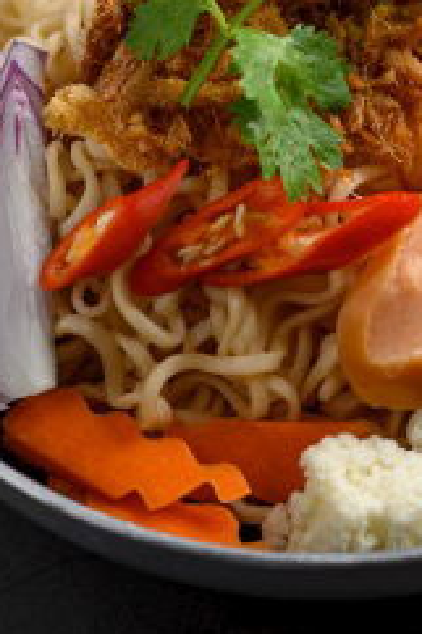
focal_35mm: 248
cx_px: 316
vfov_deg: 8.2
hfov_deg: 5.5
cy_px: -223
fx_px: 4367
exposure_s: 1/160
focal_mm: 60
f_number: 5
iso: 100
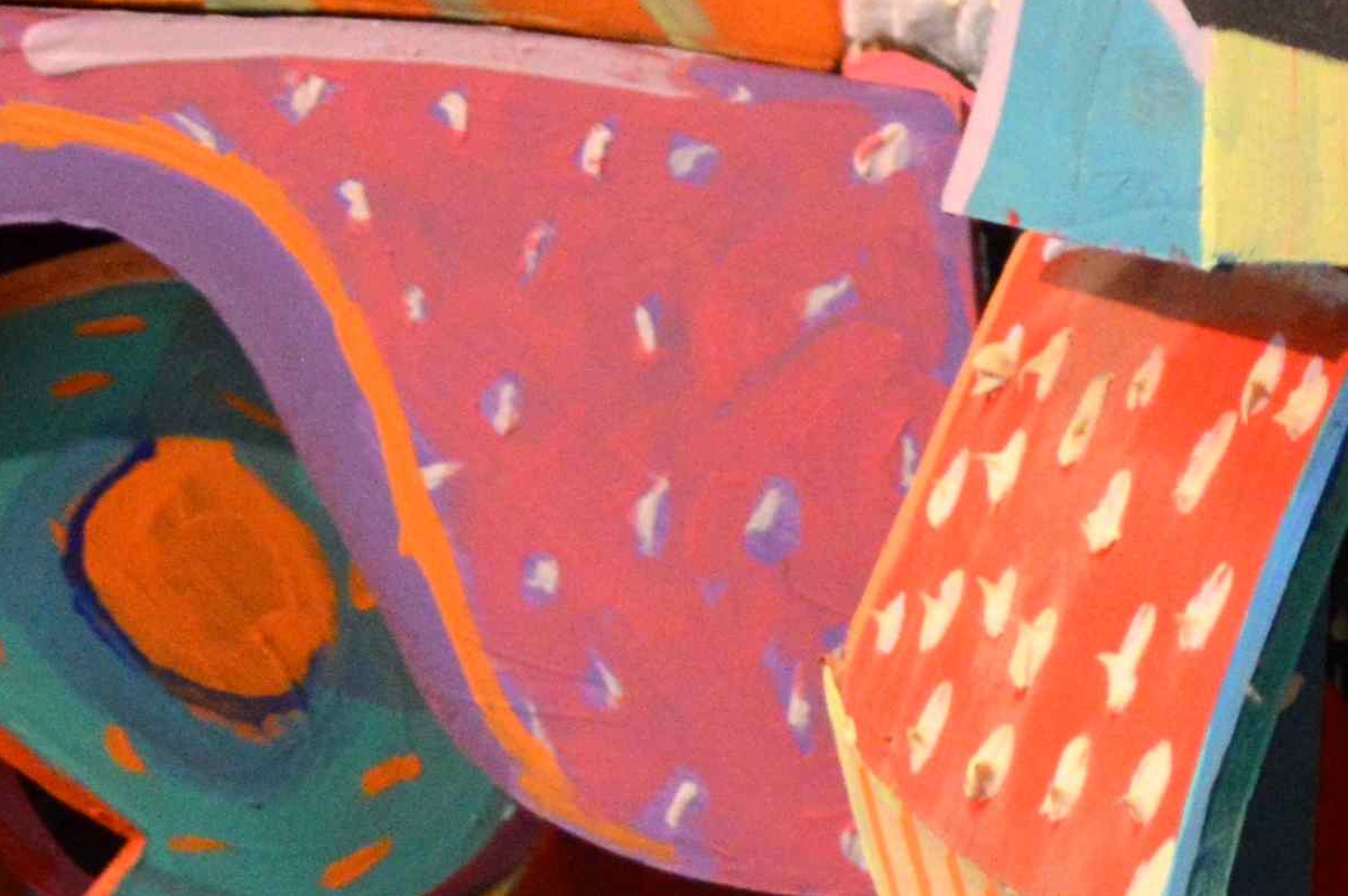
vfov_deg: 8.3
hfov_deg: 11.4
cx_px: 2539
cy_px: 524
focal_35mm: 165
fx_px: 6173
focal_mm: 22
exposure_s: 1/60
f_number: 4
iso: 1100
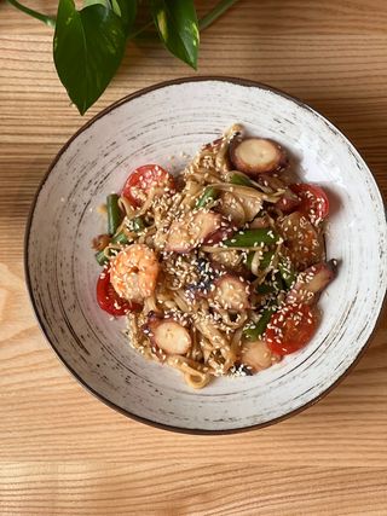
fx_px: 1148
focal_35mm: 77
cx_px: 194
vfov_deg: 25.3
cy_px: 258
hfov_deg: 19.1
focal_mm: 9
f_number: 2.8
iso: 160
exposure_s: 1/121
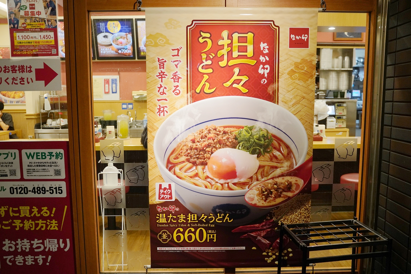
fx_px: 354
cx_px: 206
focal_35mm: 31
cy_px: 137
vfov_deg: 42.3
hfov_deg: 60.3
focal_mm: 31
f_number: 2.8
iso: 2500
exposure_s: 1/160
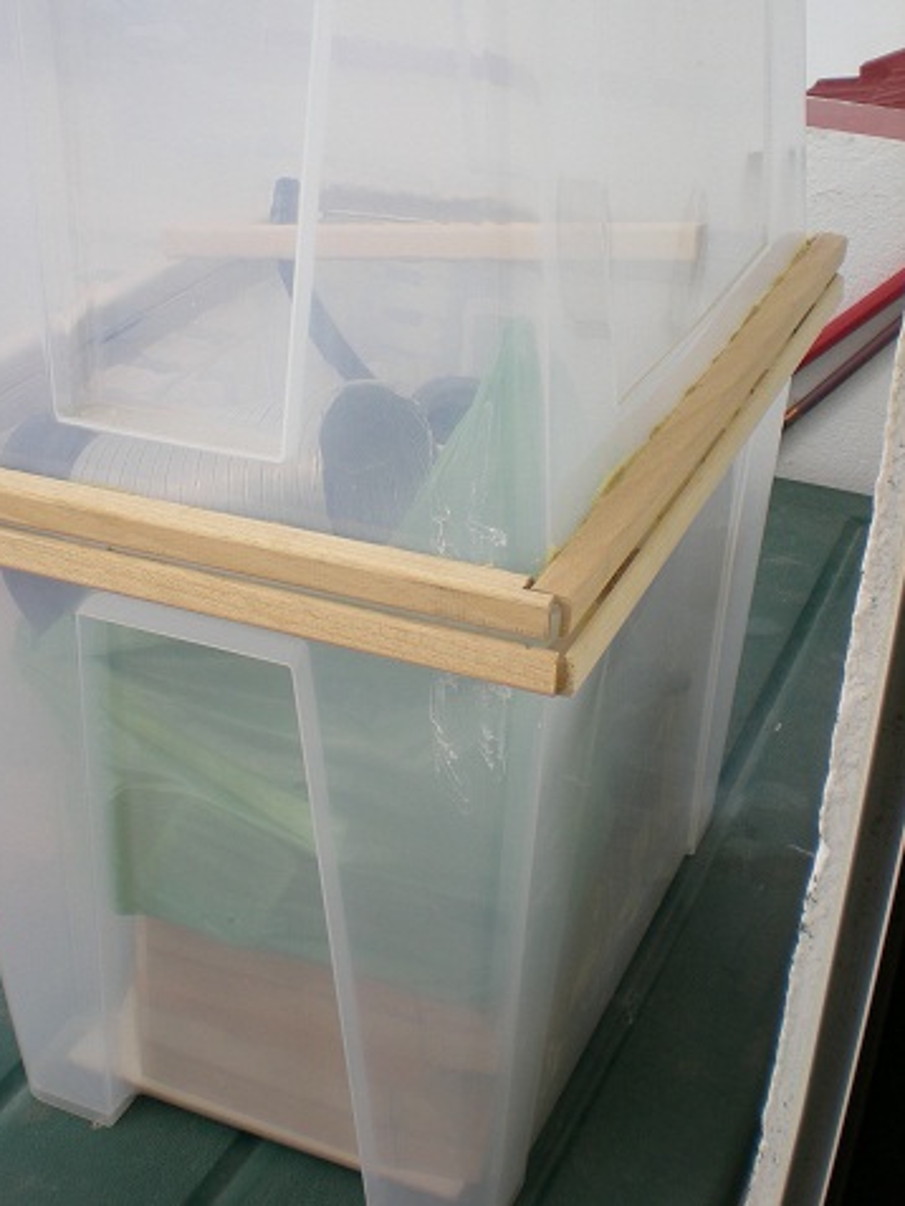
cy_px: 434
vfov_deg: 38.6
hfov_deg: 29.5
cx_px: 325
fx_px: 1707
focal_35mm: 49
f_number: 4.6
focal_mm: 6.3
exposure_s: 1/225
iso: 50
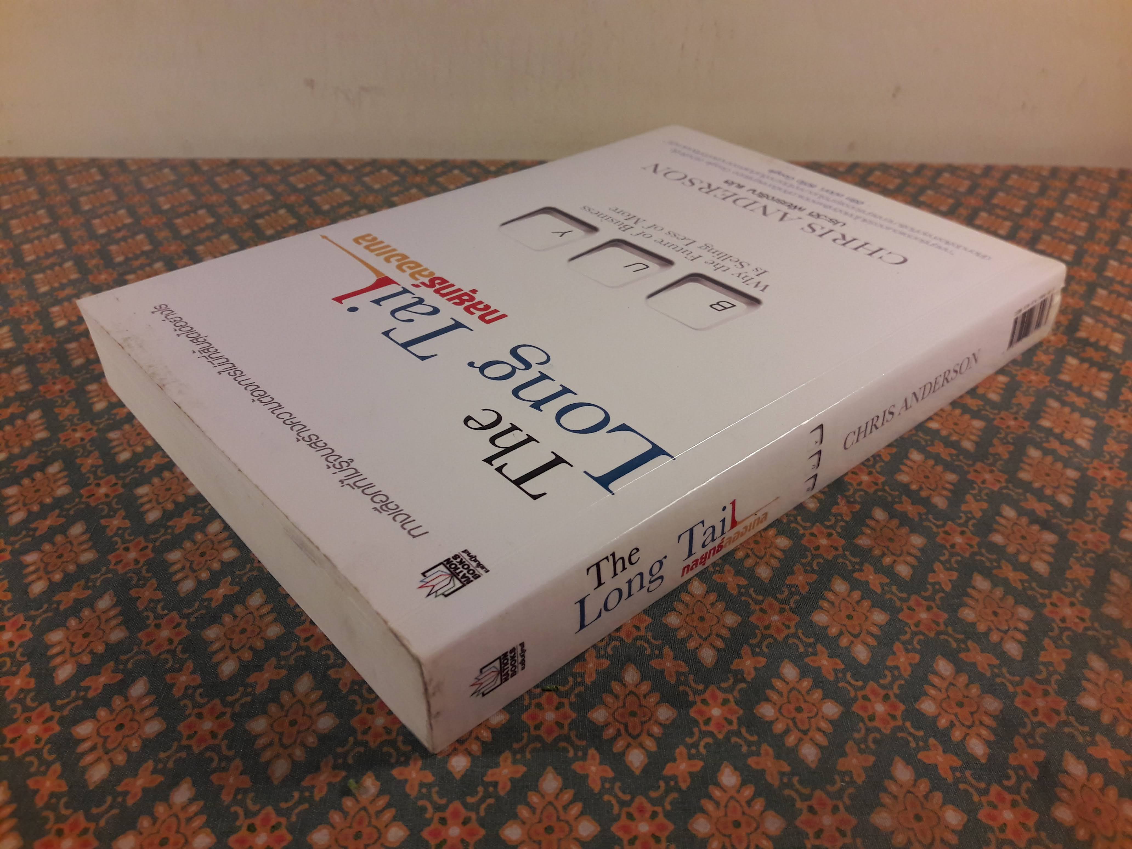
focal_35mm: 28
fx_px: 916
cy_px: 424
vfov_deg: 49.7
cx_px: 566
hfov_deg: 63.4
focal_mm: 3.7
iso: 80
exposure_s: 1/100
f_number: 1.9
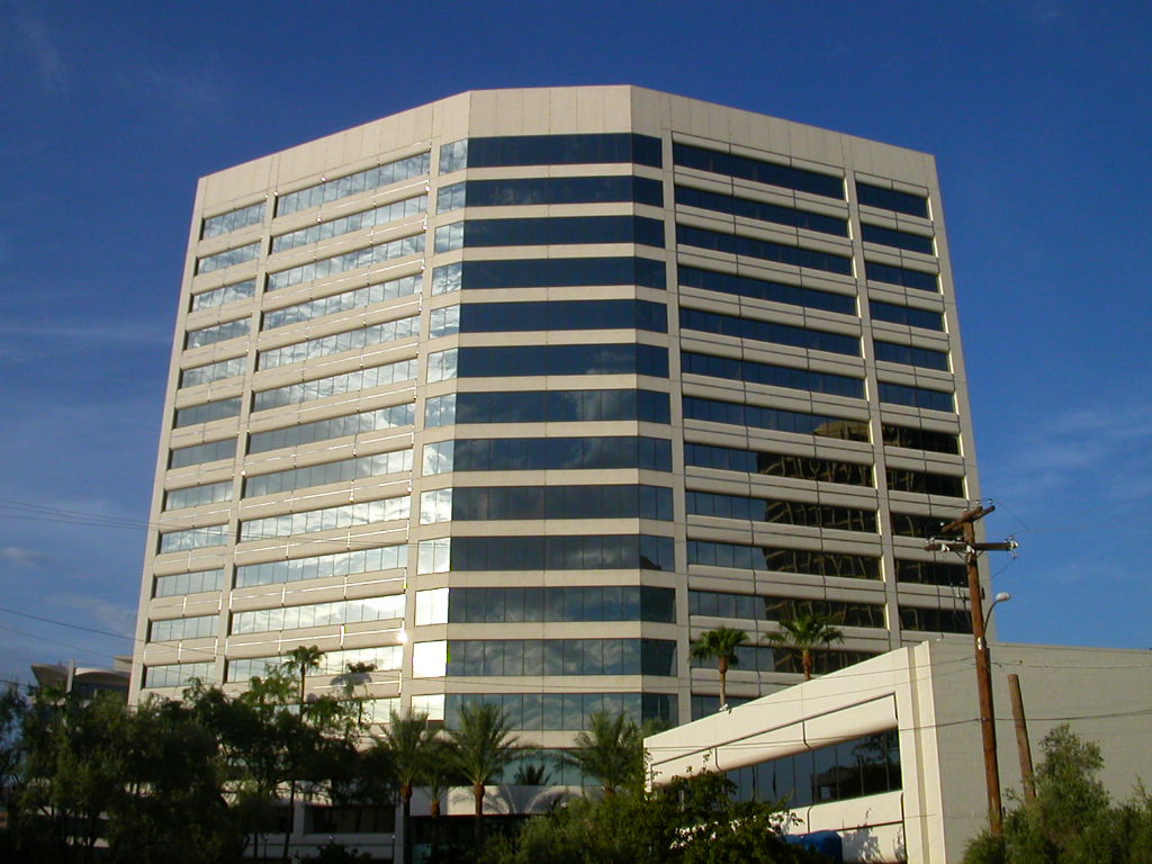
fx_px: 1231
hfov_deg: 50.1
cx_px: 576
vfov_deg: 38.7
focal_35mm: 37
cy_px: 432
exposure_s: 1/928
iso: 100
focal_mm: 5.6
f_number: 4.5
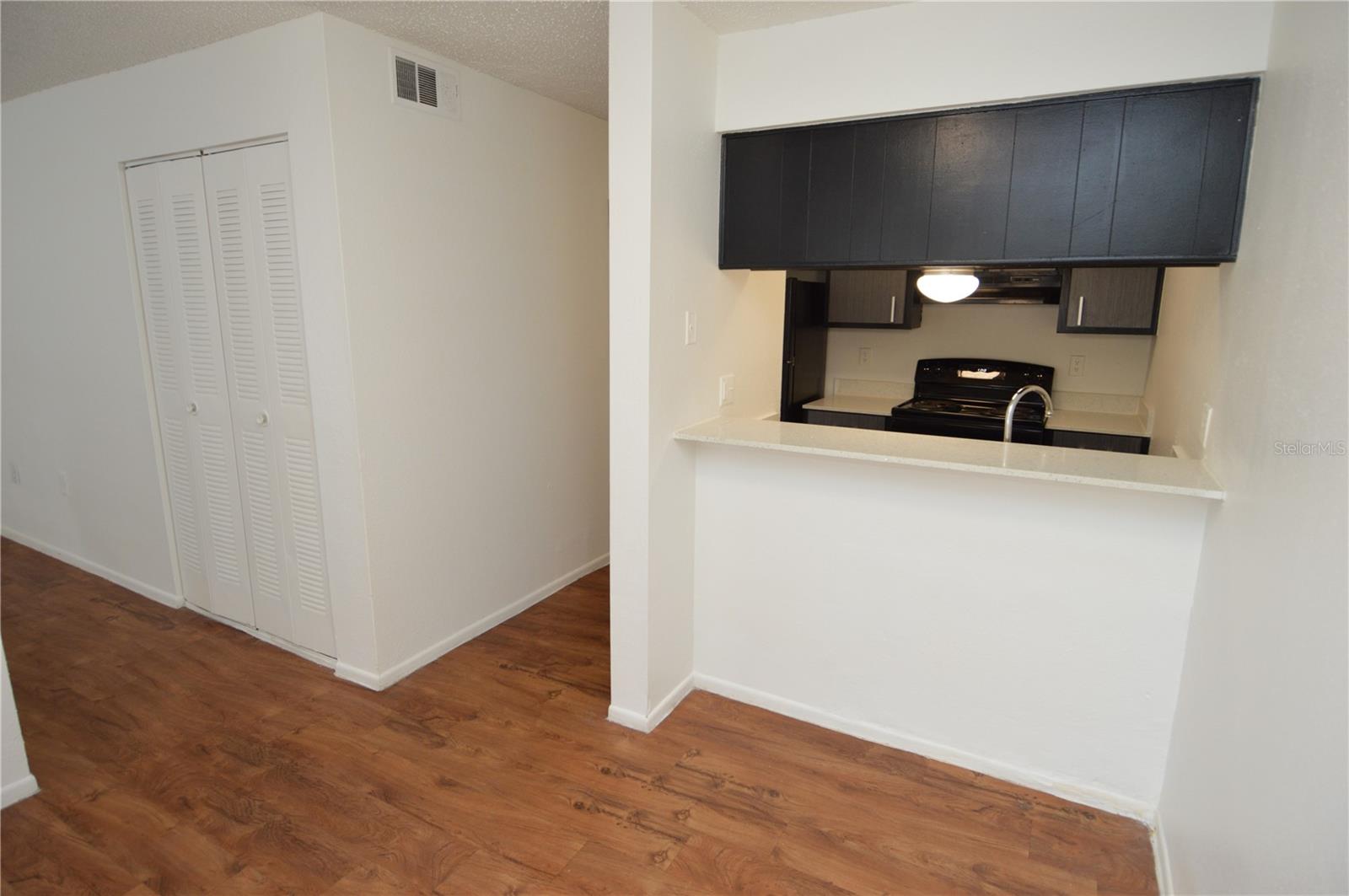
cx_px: 674
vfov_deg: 67.3
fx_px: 674
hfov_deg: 90.1
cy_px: 448
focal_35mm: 18
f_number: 4
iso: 400
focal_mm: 12
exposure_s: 1/60
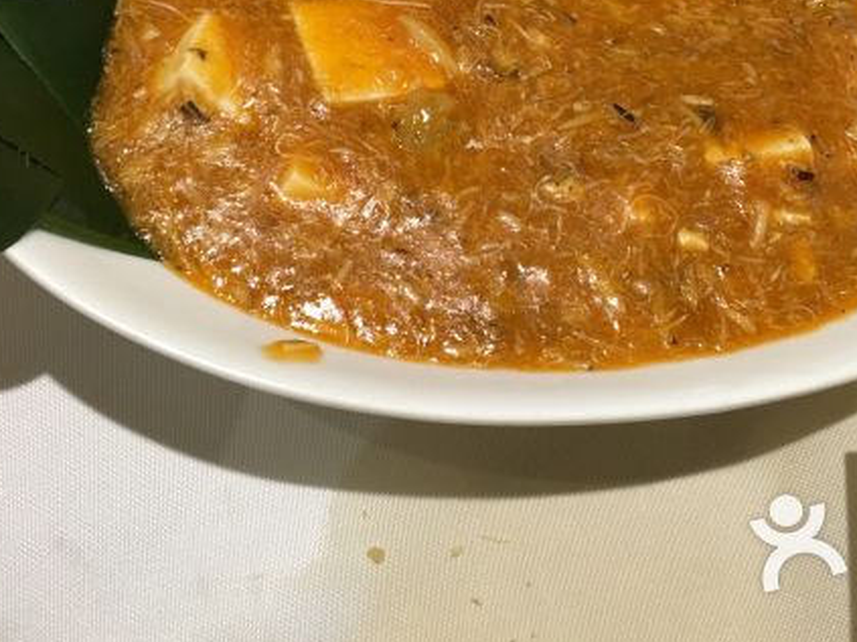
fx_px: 1188
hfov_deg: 39.3
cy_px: 116
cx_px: 549
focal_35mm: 48
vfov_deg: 29.5
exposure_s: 1/17
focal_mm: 4.15
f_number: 2.2
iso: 64
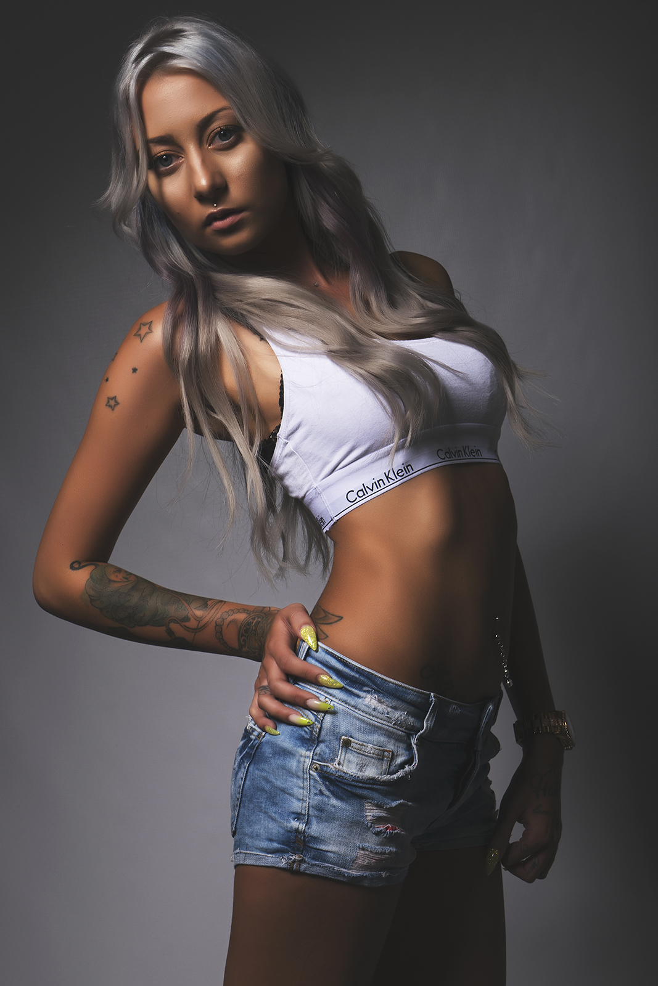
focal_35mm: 82
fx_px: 2261
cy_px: 493
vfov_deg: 24.6
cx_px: 329
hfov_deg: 16.6
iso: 100
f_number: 11
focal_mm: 55
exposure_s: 1/200
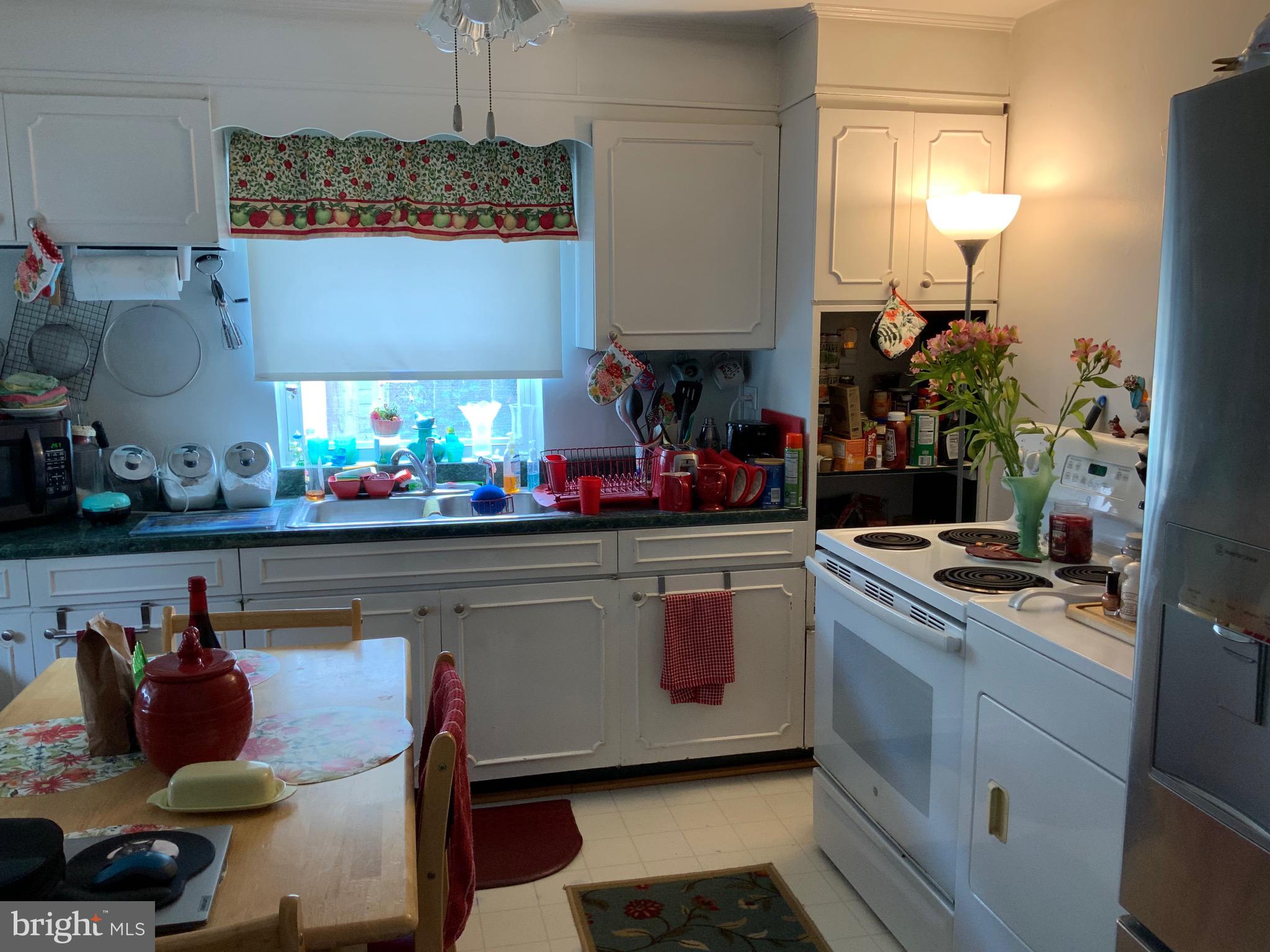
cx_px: 635
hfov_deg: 61.7
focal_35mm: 29
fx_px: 1064
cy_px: 476
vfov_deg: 48.2
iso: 50
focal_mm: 3
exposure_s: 1/60
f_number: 1.8
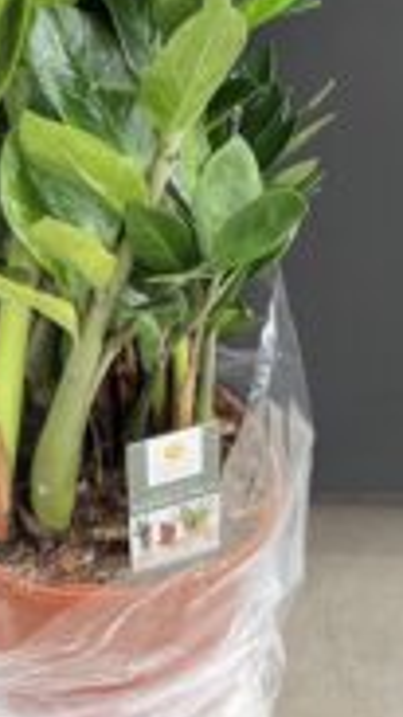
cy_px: -24
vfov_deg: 31.0
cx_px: 94
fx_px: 1177
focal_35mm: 62
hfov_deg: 19.3
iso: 125
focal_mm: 5.7
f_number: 1.5
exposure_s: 1/71
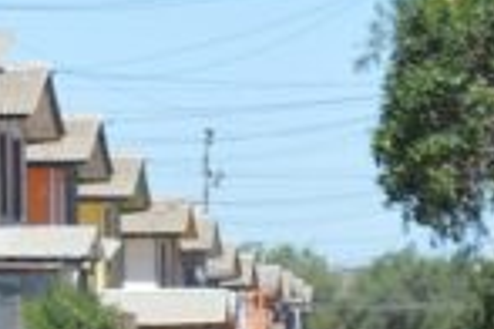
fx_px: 5895
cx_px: -571
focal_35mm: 430
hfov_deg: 4.7
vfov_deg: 3.2
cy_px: 379
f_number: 7.1
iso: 100
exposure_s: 1/200
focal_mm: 55
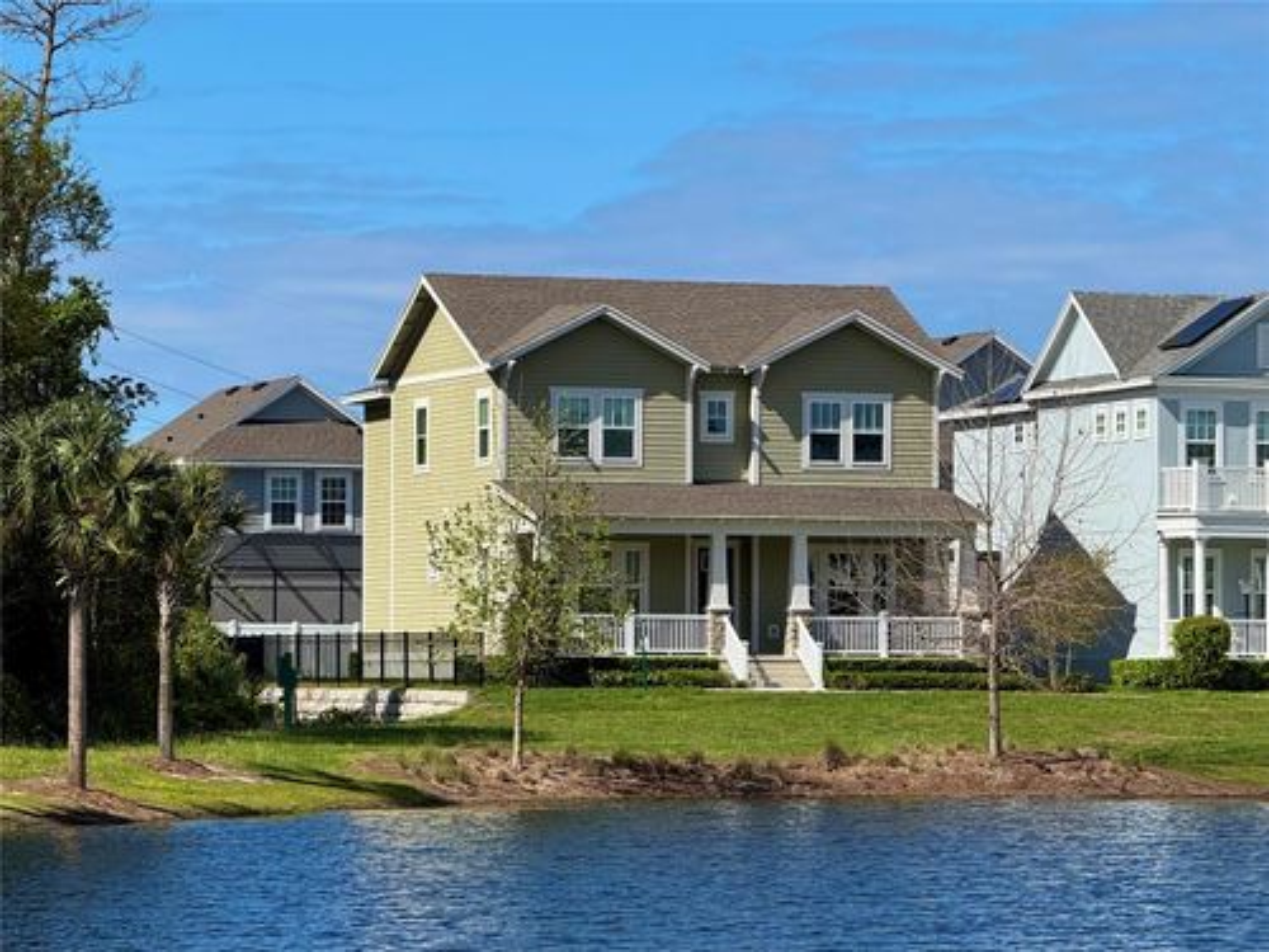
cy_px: 476
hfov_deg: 16.4
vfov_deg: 12.3
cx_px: 634
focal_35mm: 120
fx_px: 4399
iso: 50
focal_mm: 15.66
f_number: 2.8
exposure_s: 1/1773
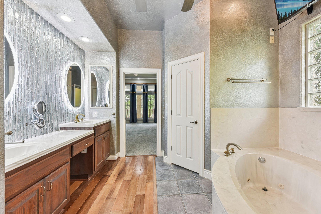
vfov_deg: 81.2
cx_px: 160
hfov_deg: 104.3
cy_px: 107
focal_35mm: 14
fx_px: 125
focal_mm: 14
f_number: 8
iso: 320
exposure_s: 1/15
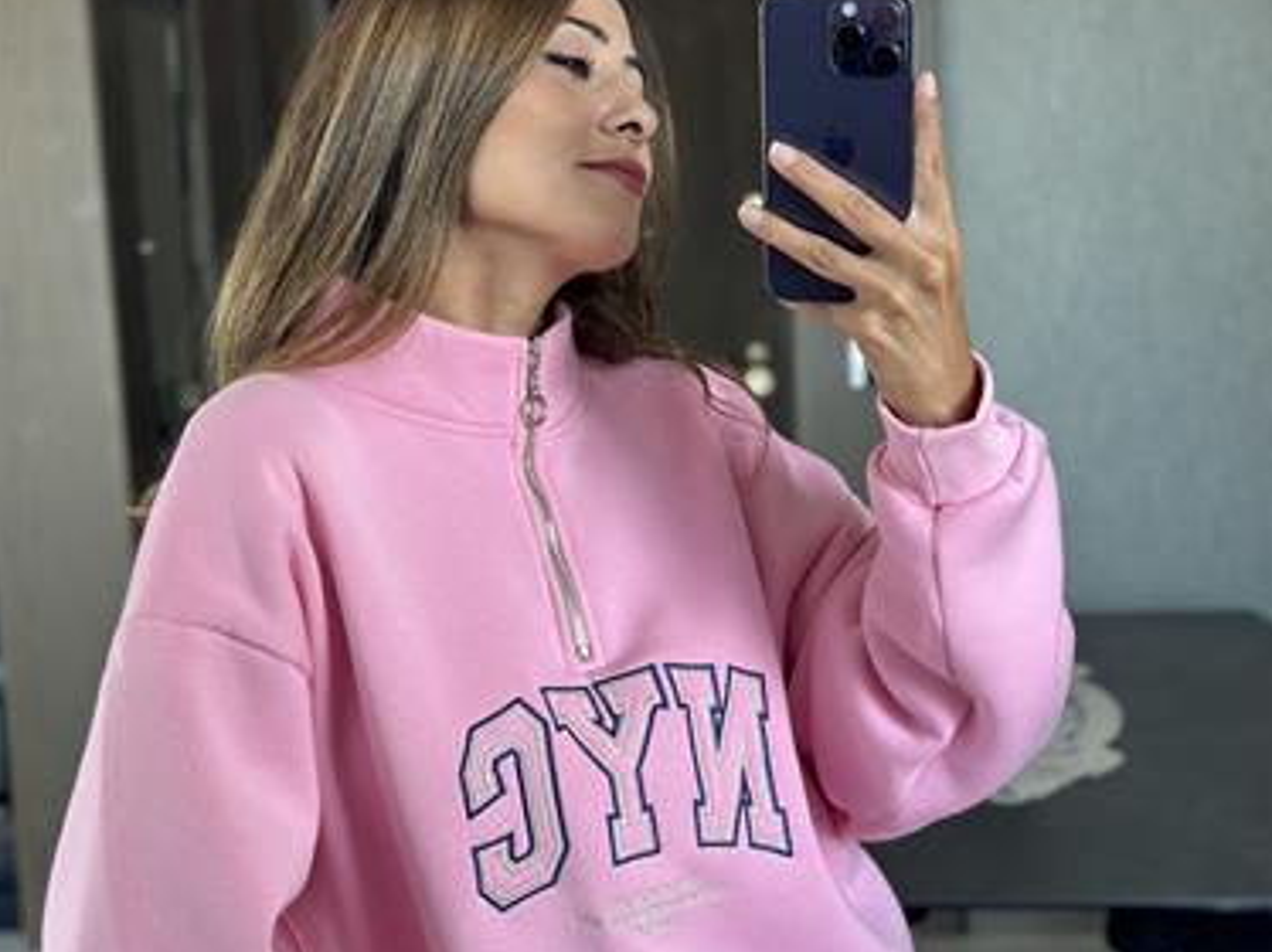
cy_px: 653
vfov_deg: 22.4
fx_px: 2387
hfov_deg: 29.8
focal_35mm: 65
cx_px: 636
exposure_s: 1/115
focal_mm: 6.86
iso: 125
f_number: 1.78
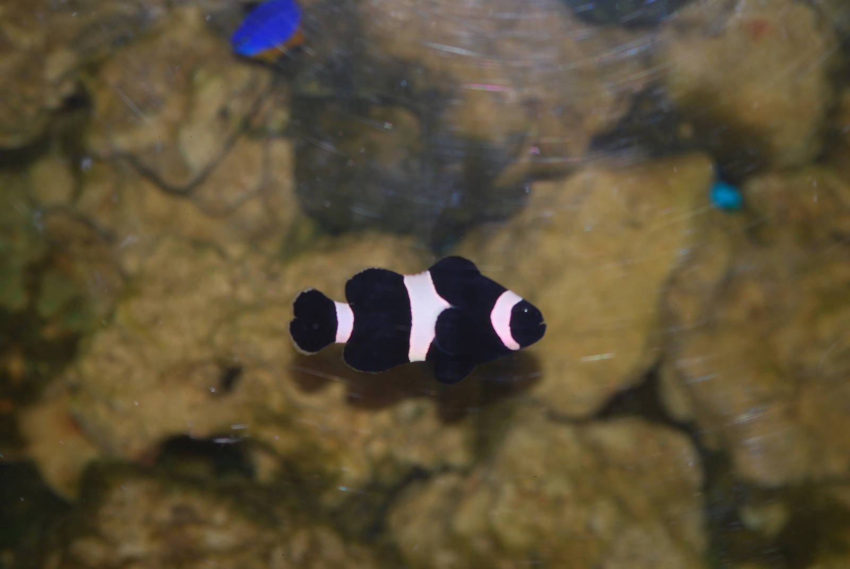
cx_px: 425
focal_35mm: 142
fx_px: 3369
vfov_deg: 9.7
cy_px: 284
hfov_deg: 14.4
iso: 100
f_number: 4.2
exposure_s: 1/125
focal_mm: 95
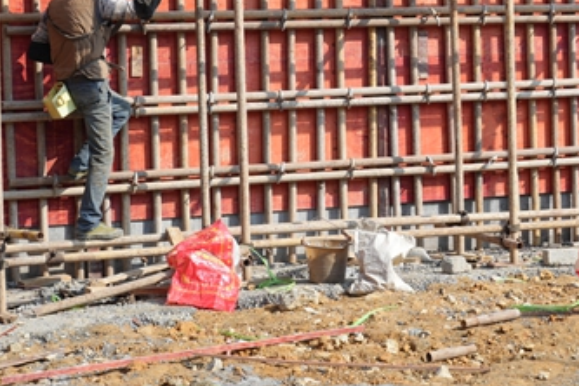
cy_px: -22
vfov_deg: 11.3
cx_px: 499
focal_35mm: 120
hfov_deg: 16.9
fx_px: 1930
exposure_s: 1/200
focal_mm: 50
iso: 100
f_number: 6.3
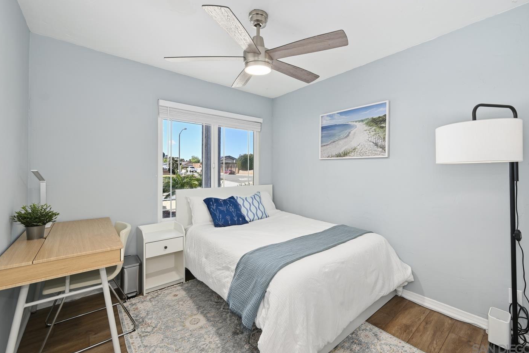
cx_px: 280
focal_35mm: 15
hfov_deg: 100.3
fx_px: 220
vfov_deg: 77.3
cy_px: 168
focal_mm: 14
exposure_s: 1/125
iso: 320
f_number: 8
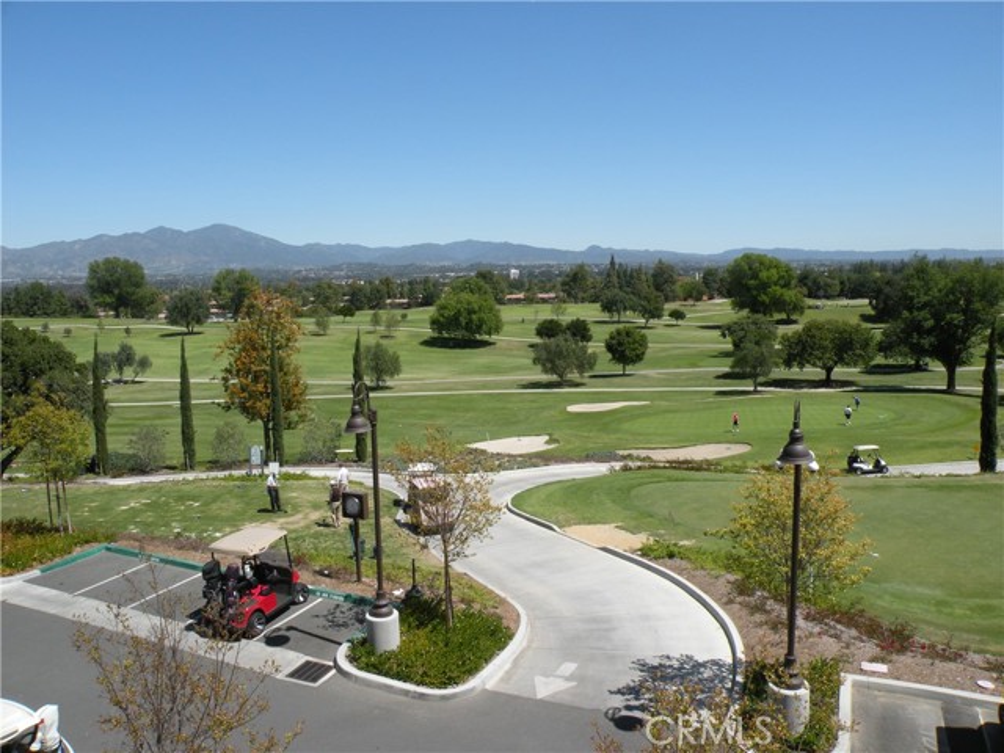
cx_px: 502
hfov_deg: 65.3
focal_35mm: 27
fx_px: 783
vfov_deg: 51.4
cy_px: 376
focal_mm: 4.7
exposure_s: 1/262
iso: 64
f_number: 7.1
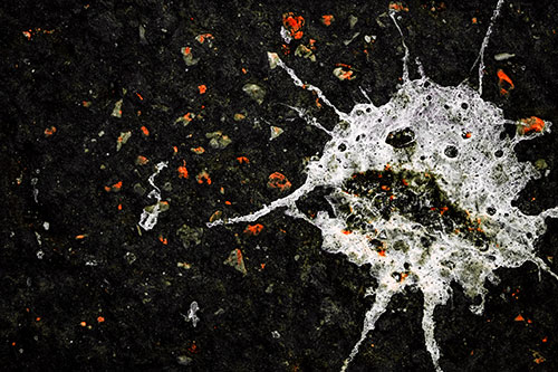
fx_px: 3254
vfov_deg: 6.5
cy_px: 186
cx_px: 279
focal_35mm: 210
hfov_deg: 9.8
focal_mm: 210
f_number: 6.3
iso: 1000
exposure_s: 1/800
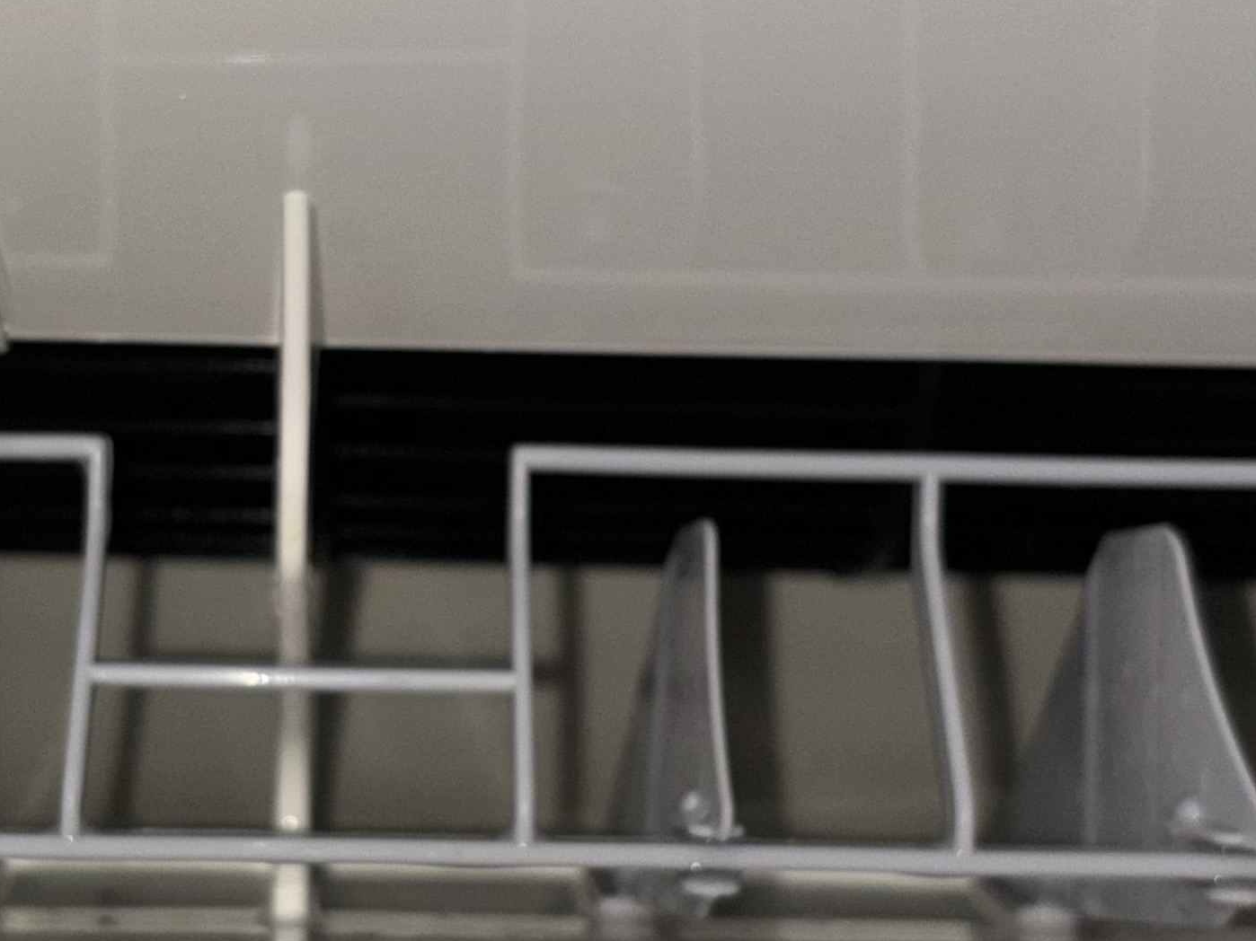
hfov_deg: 25.8
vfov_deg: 19.6
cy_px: 519
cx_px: 402
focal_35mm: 75
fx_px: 2721
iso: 50
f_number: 1.6
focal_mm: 5.96
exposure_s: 1/71
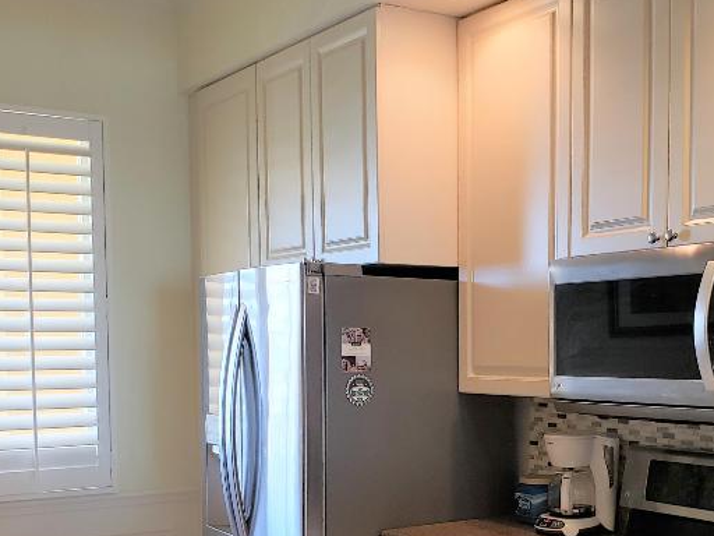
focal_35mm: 52
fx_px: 1073
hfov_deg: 36.3
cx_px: 501
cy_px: 461
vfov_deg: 27.2
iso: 100
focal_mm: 4.3
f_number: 2.4
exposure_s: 1/60
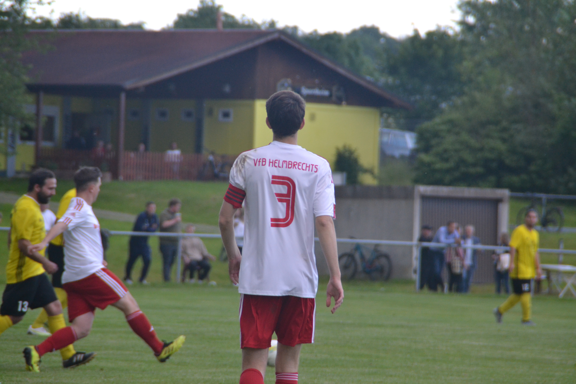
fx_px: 4800
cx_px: 288
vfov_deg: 4.6
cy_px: 192
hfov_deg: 6.9
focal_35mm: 300
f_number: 6.3
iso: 1400
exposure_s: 1/500
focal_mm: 200
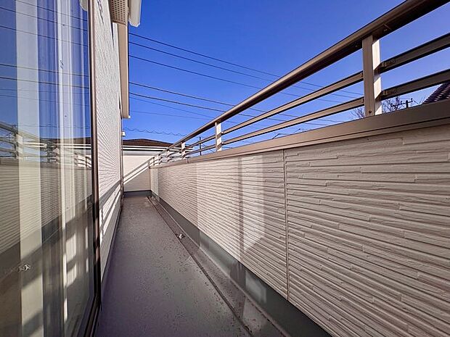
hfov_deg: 102.1
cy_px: 168
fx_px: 182
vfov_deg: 85.7
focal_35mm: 14
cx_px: 225
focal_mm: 2.22
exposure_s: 1/2494
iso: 50
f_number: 2.2
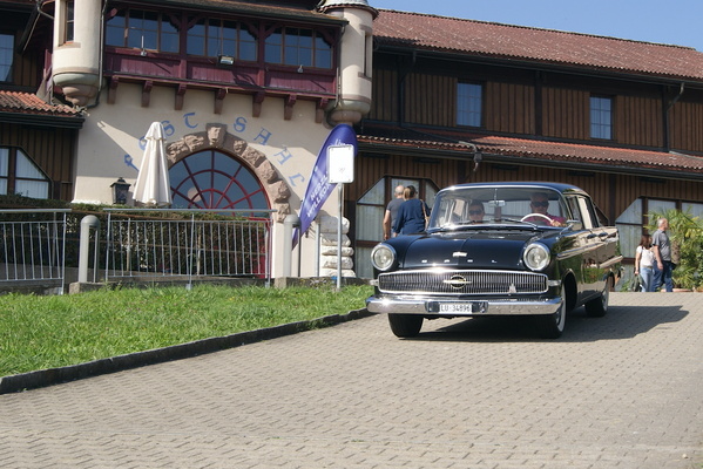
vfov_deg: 22.6
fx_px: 1172
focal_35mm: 60
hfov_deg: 33.4
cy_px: 234
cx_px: 352
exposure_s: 1/100
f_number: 11
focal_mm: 40
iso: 100
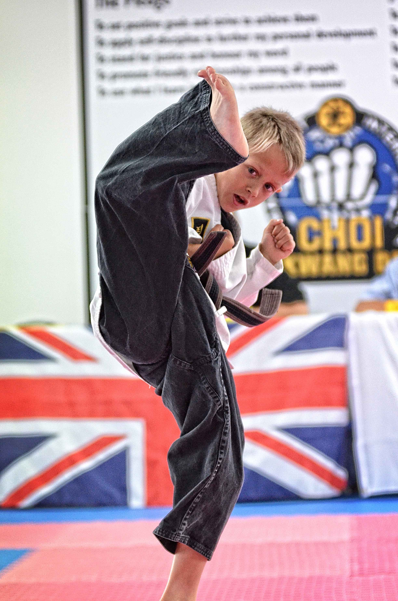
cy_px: 300
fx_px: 1999
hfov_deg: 11.4
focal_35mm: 120
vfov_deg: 17.1
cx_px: 199
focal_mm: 80
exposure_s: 1/640
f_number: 2.8
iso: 3600
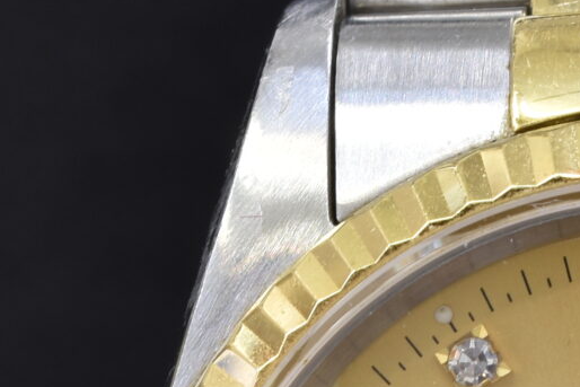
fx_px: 10829
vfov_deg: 2.0
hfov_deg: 3.1
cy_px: 533
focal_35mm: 672
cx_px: 677
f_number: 13
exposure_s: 1/2
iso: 100
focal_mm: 90
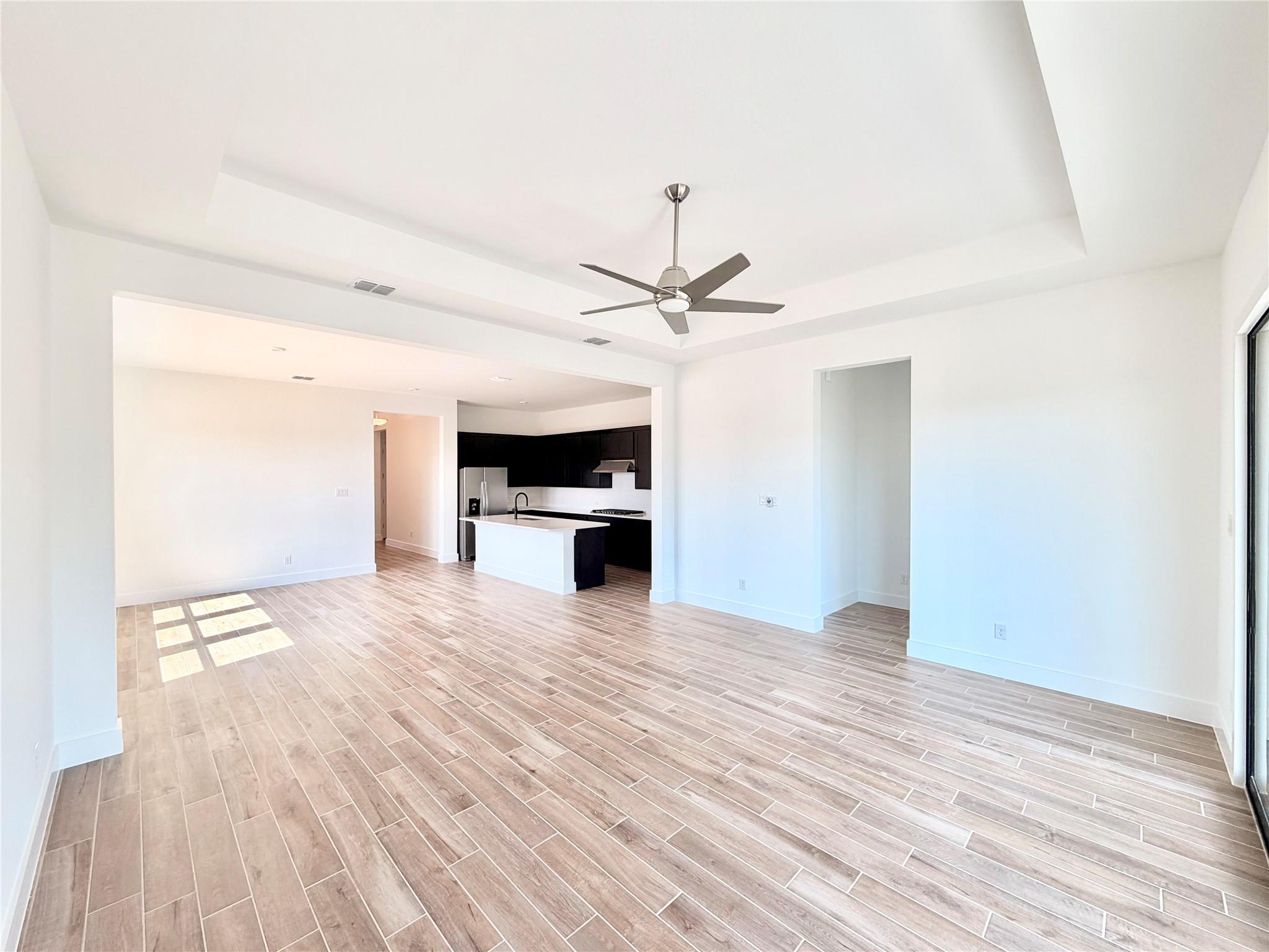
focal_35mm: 14
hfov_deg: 102.1
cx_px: 634
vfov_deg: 85.7
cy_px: 476
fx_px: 513
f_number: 2.2
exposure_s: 1/128
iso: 40
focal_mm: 2.22
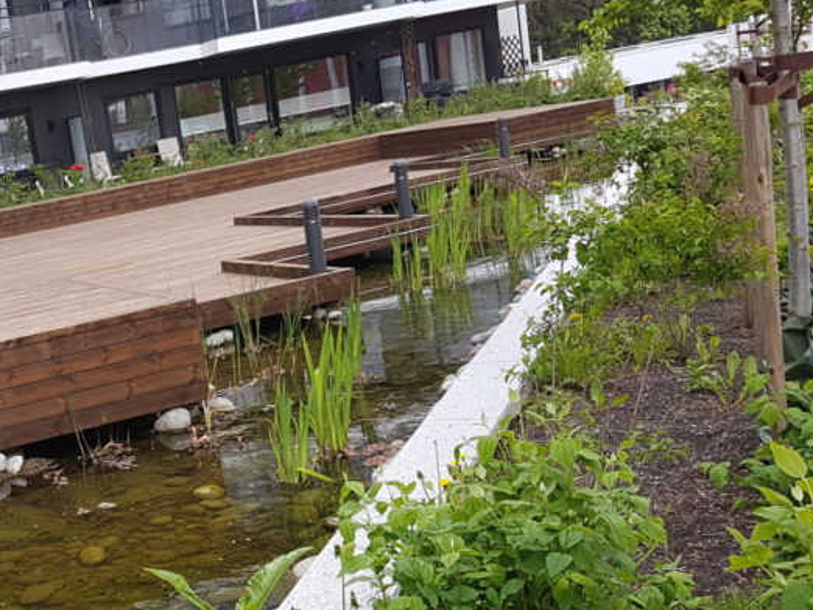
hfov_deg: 35.4
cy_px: 350
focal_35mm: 51
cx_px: 87
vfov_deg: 28.5
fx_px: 1198
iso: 40
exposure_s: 1/132
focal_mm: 4.2
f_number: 1.7
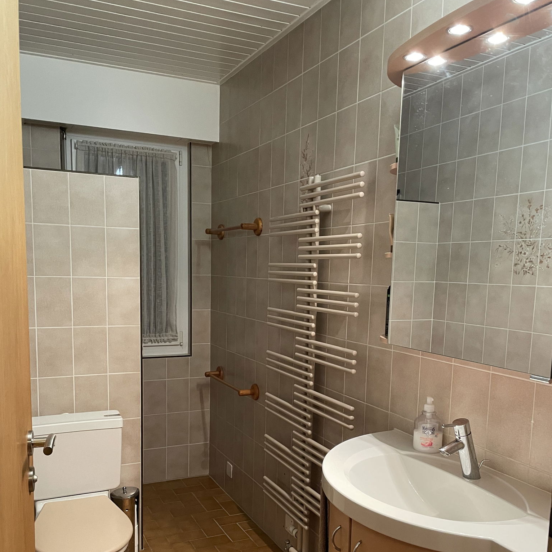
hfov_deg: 51.1
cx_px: 270
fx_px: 577
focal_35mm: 32
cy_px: 353
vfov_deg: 50.5
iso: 400
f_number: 1.6
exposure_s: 1/50
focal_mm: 4.2
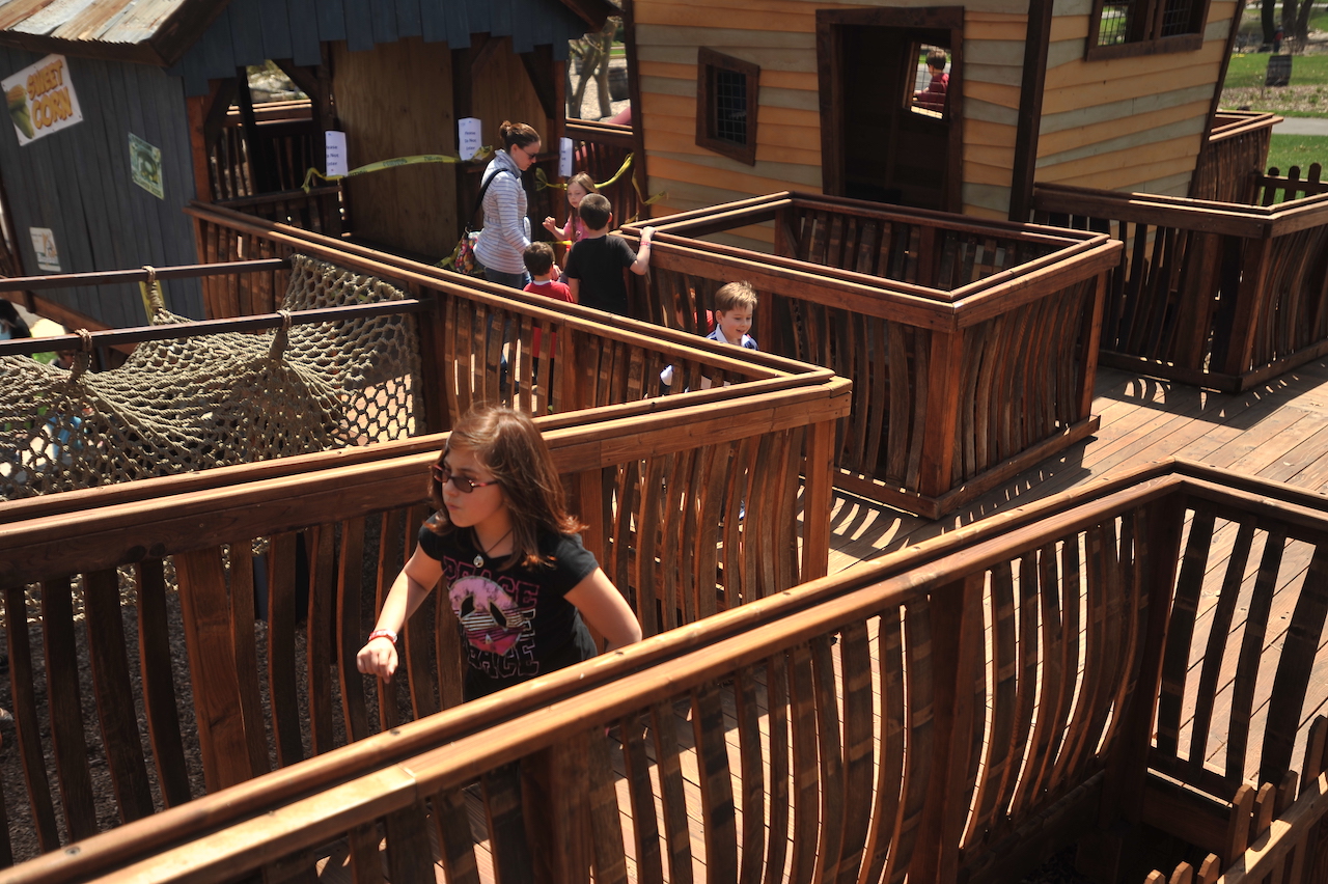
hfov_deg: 58.7
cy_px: 442
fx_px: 1180
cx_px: 664
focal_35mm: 32
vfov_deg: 41.1
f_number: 2.8
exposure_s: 1/1000
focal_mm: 32
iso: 100
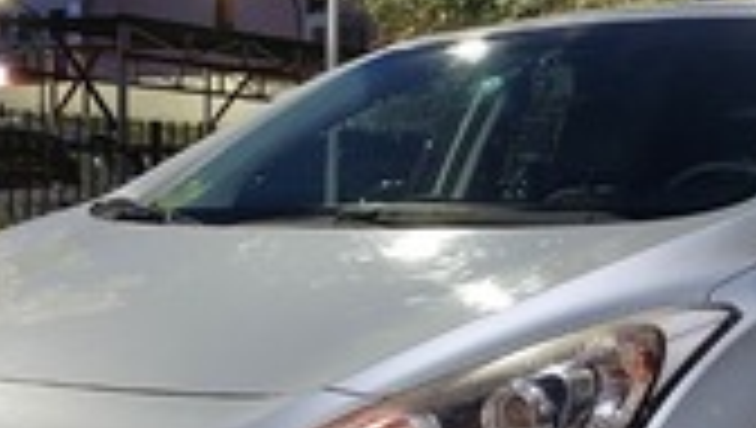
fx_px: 1124
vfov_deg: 20.9
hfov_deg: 37.1
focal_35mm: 56
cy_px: 410
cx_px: 436
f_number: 1.8
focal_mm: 5.23
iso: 320
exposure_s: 1/50
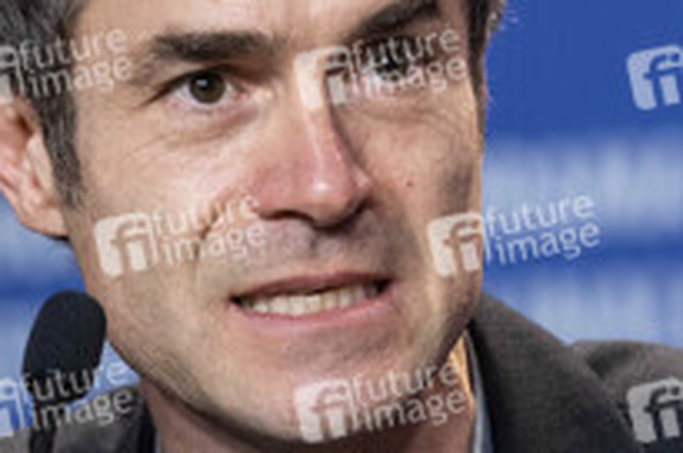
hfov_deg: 4.5
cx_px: 425
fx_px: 8751
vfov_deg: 3.0
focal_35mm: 462
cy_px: 153
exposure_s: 1/170
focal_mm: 140
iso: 1600
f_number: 2.8
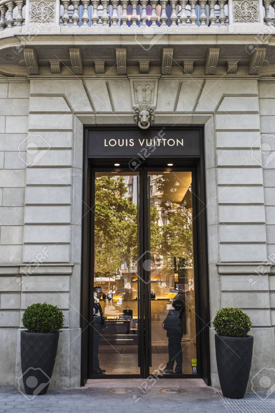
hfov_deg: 35.1
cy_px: 206
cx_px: 138
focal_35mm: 38
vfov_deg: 50.7
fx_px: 435
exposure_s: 1/80
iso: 100
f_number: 5.6
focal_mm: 38
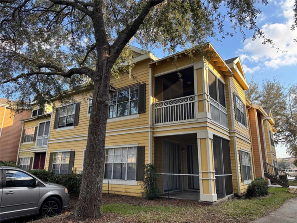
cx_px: 148
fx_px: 206
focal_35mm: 24
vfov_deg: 56.8
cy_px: 112
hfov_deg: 71.6
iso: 80
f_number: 1.78
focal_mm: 6.76
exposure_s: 1/707
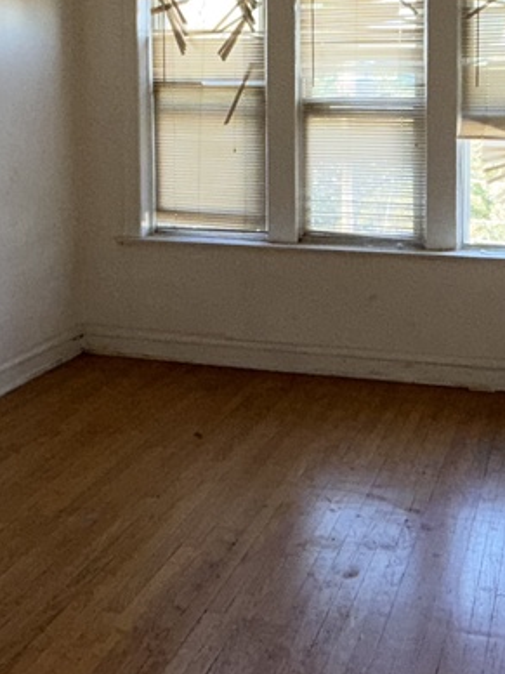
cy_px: 155
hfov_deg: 28.0
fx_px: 1011
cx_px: 276
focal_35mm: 52
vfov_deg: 35.8
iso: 80
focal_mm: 2.22
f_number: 2.2
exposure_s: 1/121
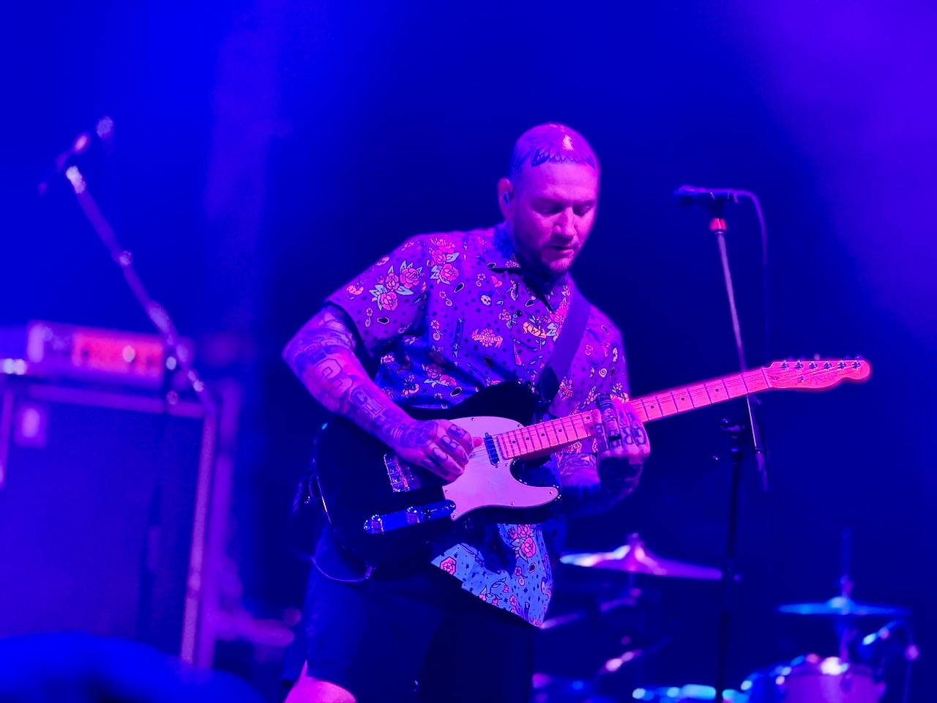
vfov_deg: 12.3
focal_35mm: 120
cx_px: 468
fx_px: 3248
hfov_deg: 16.4
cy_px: 352
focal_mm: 15.66
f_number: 2.8
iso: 640
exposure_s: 1/43
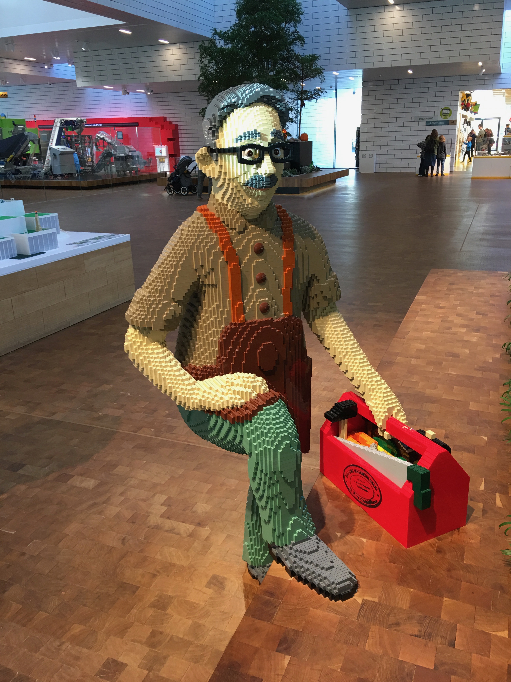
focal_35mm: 29
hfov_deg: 48.2
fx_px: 571
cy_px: 341
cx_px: 256
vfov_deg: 61.7
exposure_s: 1/17
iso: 40
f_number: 2.2
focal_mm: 4.15
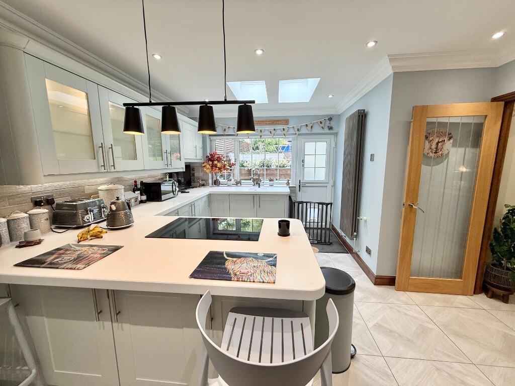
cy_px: 193
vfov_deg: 85.7
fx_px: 208
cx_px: 258
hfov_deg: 102.1
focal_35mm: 14
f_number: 2.2
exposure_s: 1/100
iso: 100
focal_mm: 2.22
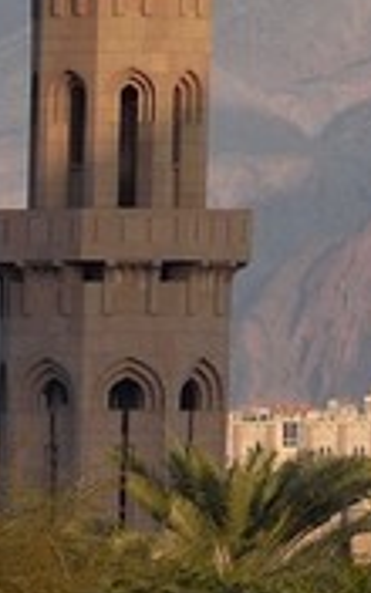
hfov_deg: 1.0
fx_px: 21726
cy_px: -827
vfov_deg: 1.6
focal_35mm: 1343
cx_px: 2418
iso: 200
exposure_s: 1/640
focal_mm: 145
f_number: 5.6
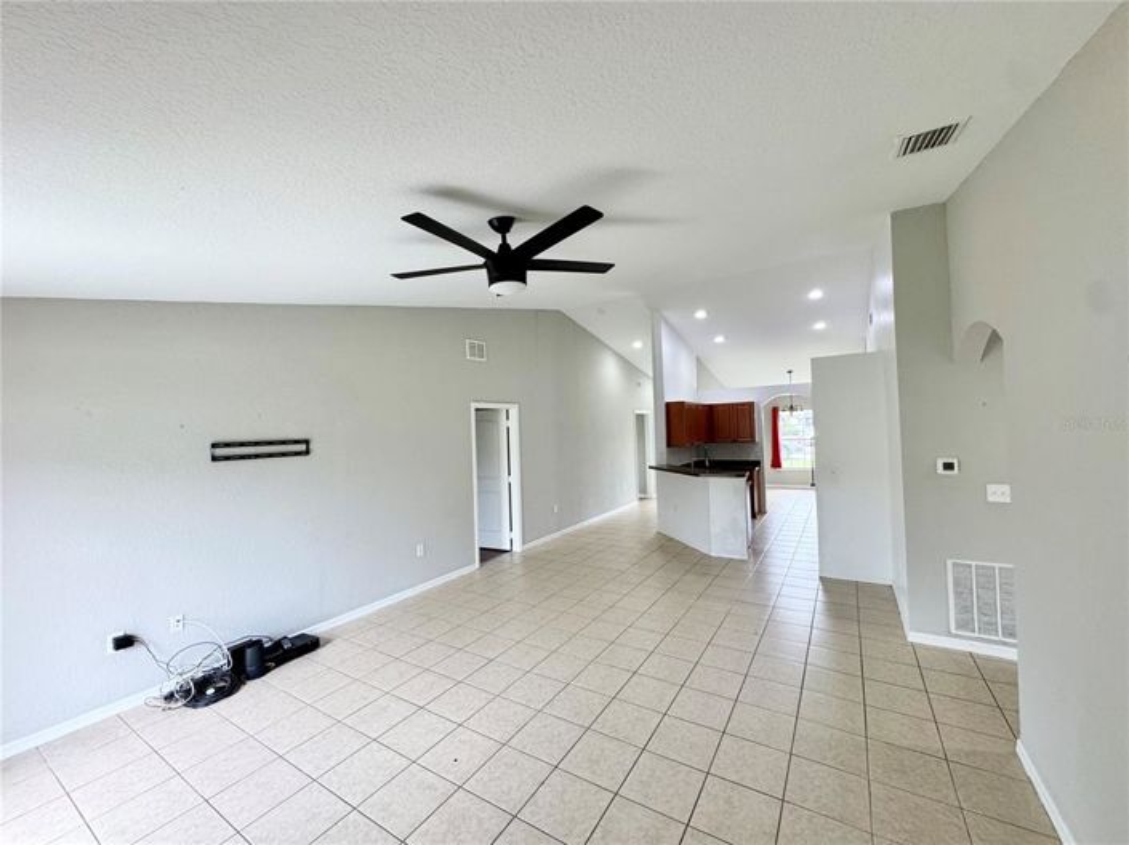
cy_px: 422
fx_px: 456
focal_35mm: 14
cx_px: 564
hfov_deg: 102.1
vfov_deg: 85.6
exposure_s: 1/120
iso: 160
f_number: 2.2
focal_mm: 2.22
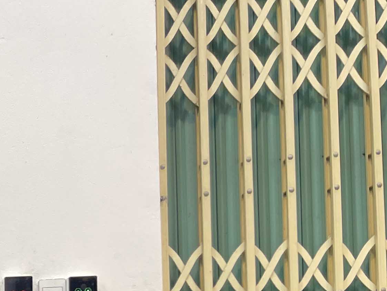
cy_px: 429
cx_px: -221
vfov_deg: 15.2
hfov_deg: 18.7
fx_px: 1006
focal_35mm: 90
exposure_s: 1/50
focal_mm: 5.1
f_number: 1.6
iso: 200
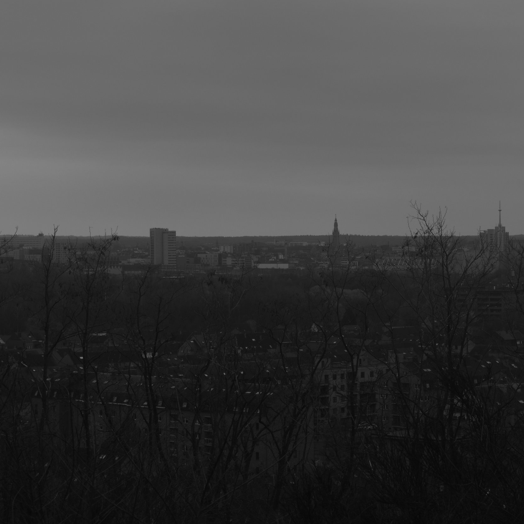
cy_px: 263
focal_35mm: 106
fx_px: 1809
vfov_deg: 16.5
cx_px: 300
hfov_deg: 16.5
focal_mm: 55
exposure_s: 1/200
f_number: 11
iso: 100
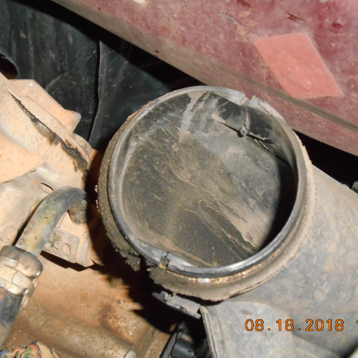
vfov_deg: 23.7
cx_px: 186
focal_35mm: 73
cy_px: 181
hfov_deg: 23.7
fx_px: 854
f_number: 13.8
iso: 800
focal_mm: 10.9
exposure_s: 1/60
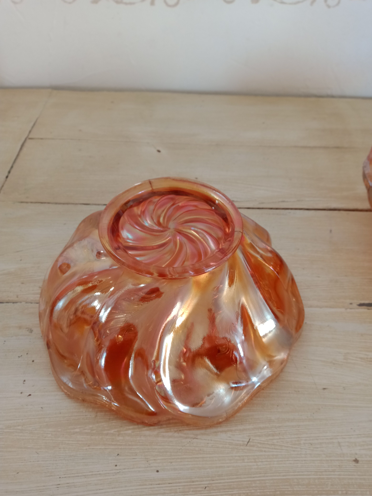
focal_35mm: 27
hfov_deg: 51.4
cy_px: 248
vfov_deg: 65.3
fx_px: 387
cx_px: 186
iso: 215
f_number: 2
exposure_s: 1/33.3
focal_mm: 3.54
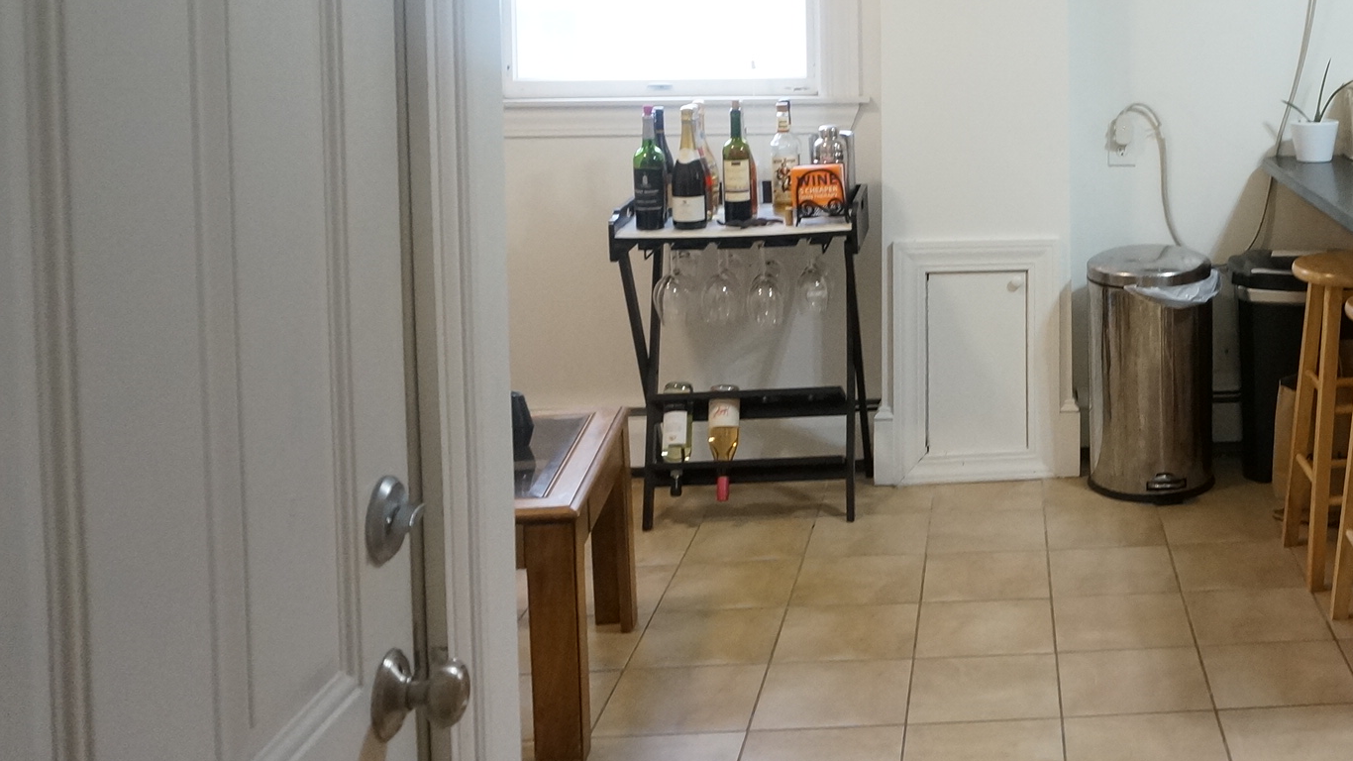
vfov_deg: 25.7
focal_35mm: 45
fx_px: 1614
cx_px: 1132
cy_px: 73
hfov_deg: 42.8
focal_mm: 16
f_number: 4
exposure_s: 1/60
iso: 1600
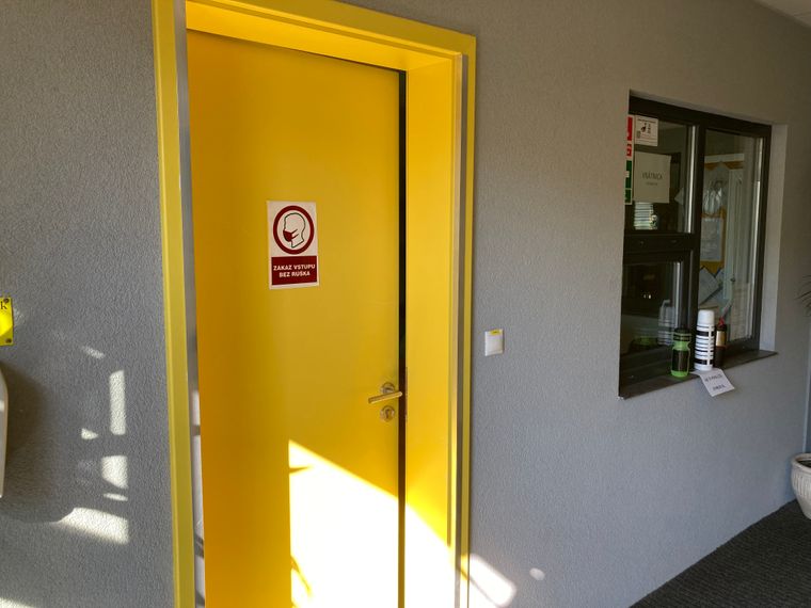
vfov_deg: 49.7
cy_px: 304
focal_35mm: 28
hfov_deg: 63.4
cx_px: 406
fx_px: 656
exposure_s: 1/121
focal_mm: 3.99
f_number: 1.8
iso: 32
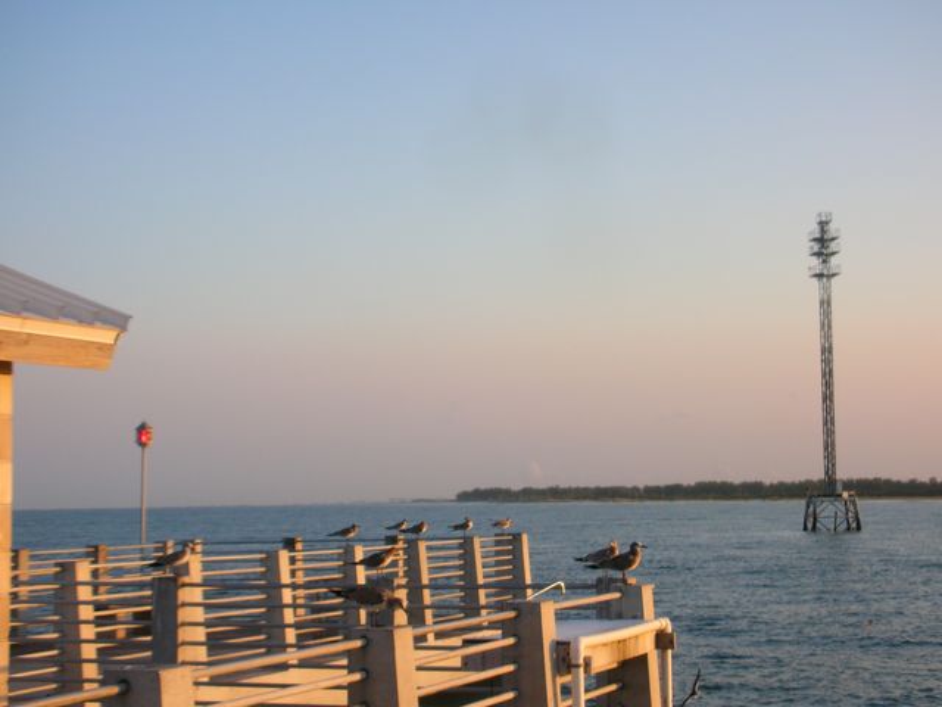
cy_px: 354
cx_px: 471
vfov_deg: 20.2
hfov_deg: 26.7
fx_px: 1987
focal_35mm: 73
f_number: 4.4
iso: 50
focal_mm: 12.2
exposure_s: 1/138
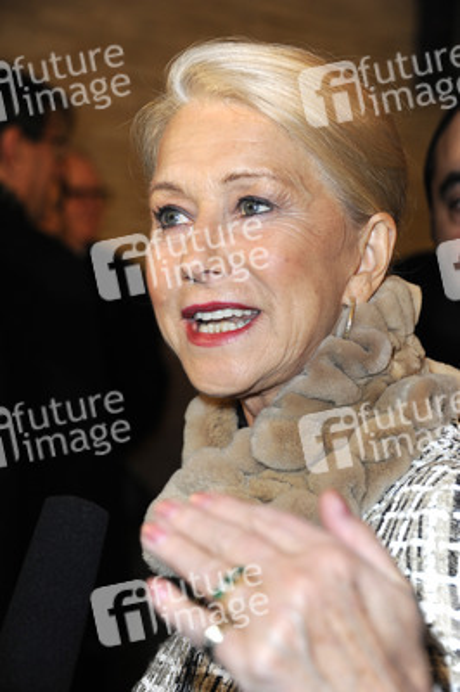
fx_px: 1728
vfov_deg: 22.6
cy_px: 346
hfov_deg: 15.2
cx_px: 230
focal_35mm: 90
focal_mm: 90
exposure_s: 1/160
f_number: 5.6
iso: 1250
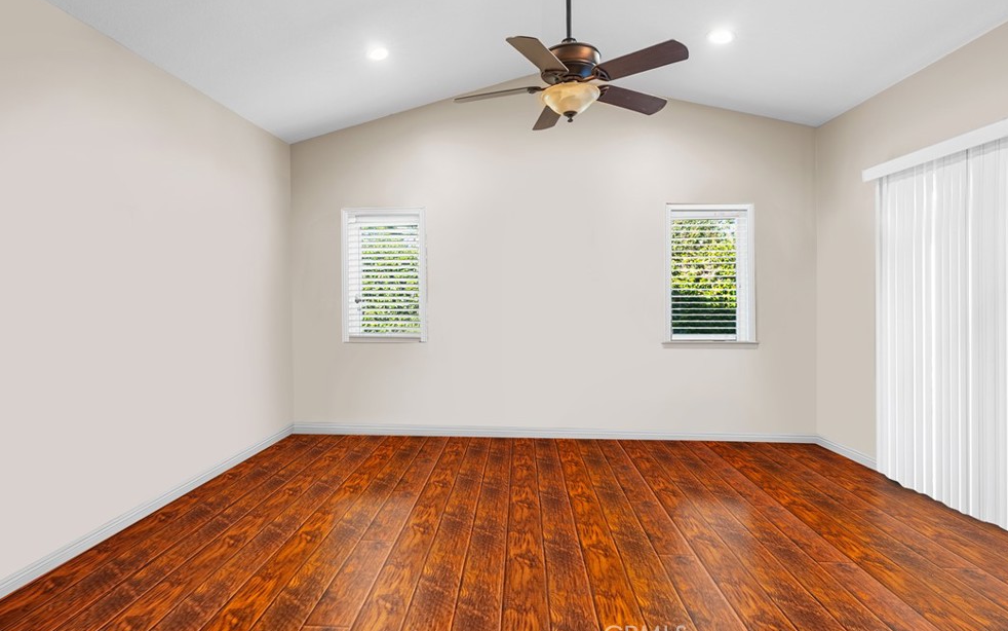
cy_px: 299
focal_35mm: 17
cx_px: 493
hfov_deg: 94.3
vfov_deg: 68.0
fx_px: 467
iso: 200
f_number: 8
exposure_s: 1/1.25
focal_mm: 16
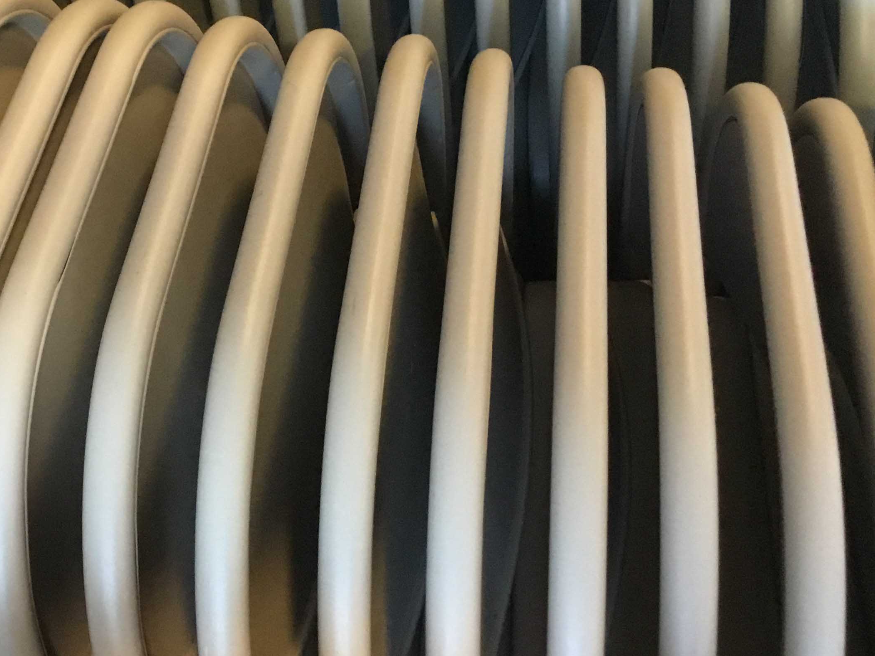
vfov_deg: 30.2
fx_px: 1213
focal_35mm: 48
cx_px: 257
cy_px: 382
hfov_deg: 39.0
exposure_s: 1/30
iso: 200
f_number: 2.4
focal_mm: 3.3
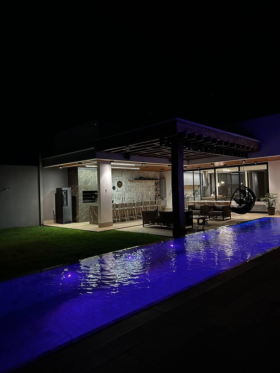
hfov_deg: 53.1
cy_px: 186
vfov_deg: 67.3
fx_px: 280
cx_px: 140
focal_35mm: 26
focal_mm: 5.7
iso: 500
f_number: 1.5
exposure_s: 1/40
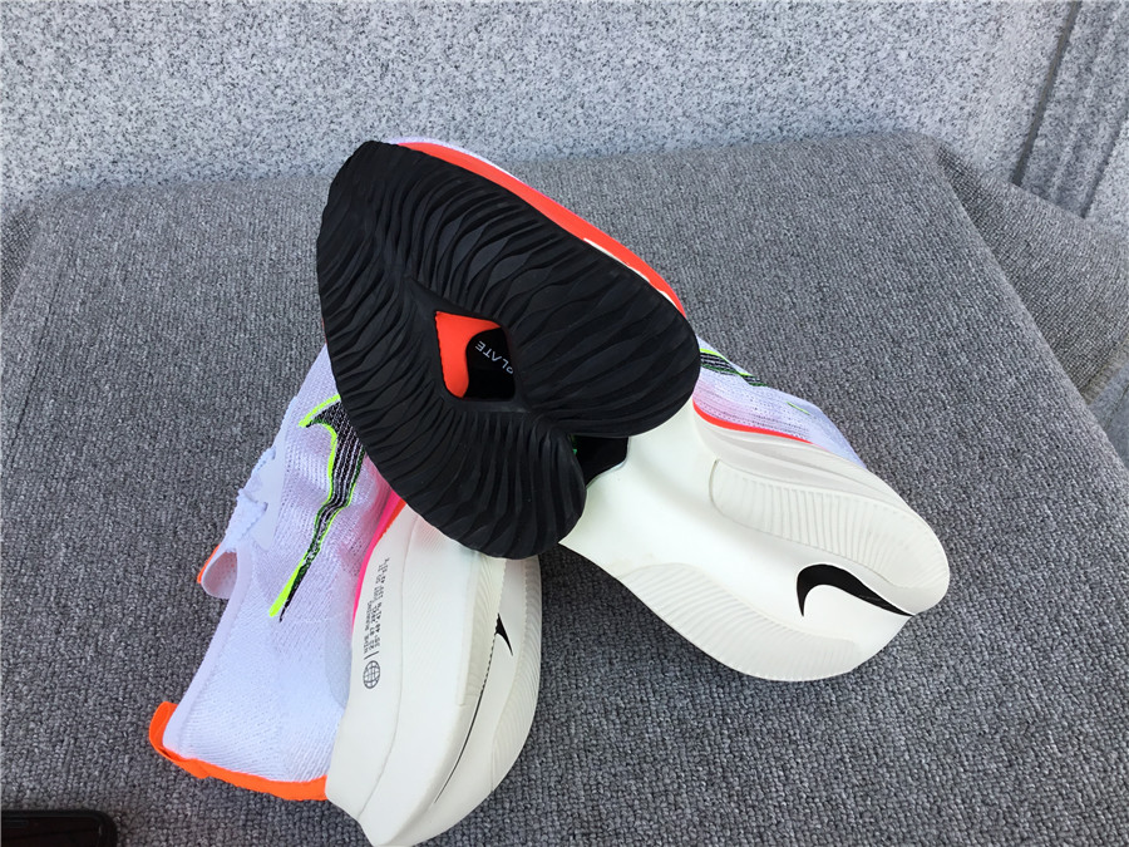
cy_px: 424
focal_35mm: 31
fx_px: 1011
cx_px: 564
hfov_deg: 58.4
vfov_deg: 45.4
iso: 25
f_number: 2.4
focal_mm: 3.3
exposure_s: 1/274
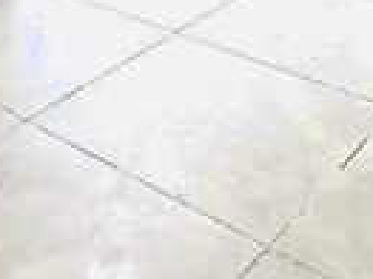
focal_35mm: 75
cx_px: 43
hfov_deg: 25.3
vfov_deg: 14.4
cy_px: -357
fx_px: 807
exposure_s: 1/50
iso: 1250
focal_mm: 2.22
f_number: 2.2
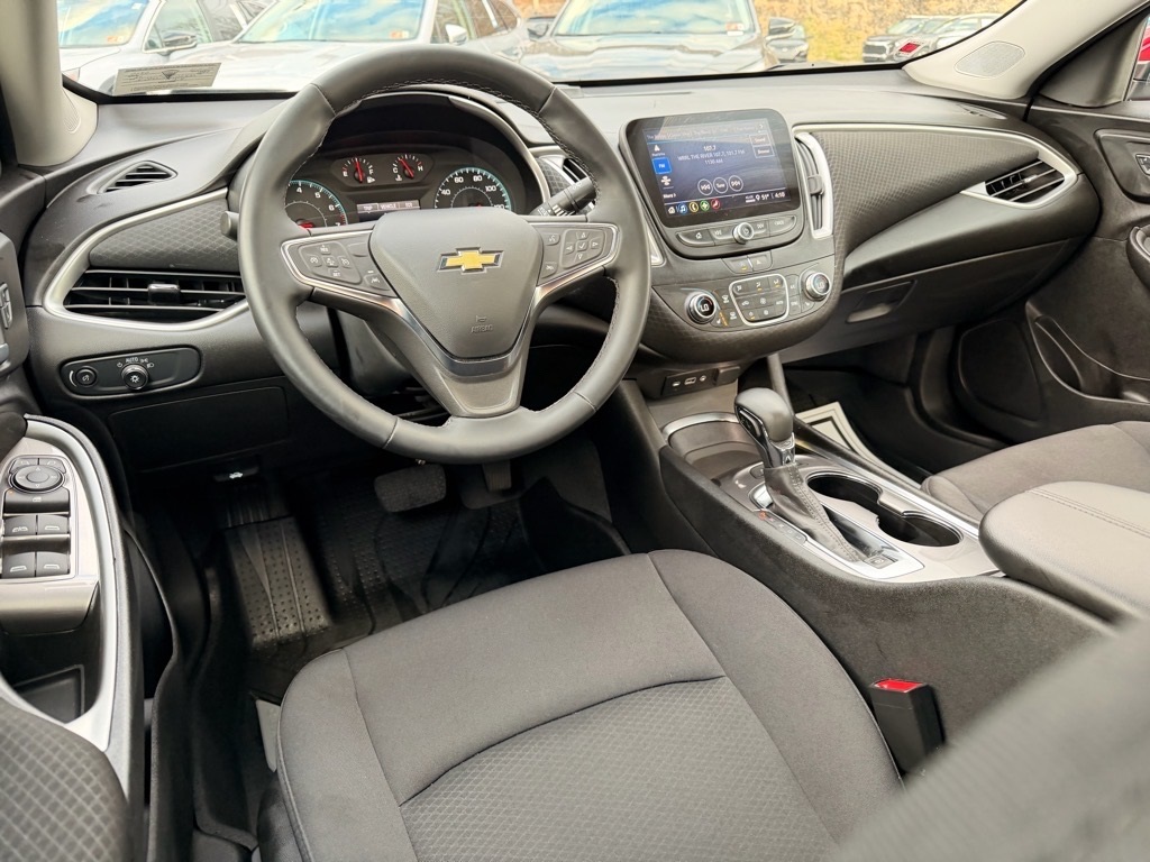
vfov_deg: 56.8
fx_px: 797
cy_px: 431
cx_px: 575
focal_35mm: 24
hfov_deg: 71.6
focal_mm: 6.76
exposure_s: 1/60
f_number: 1.78
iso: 200
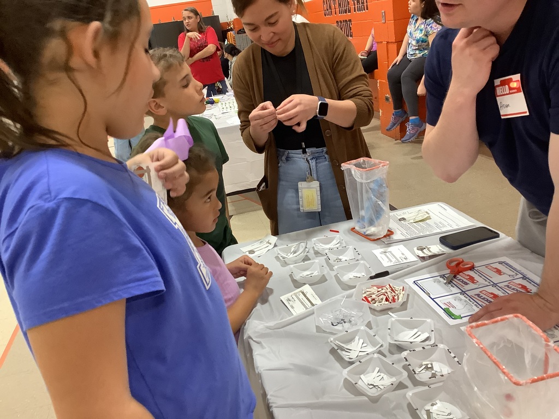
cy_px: 210
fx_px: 501
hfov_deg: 58.4
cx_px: 280
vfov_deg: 45.4
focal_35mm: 31
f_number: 2.4
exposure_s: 1/60
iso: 320
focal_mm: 3.3
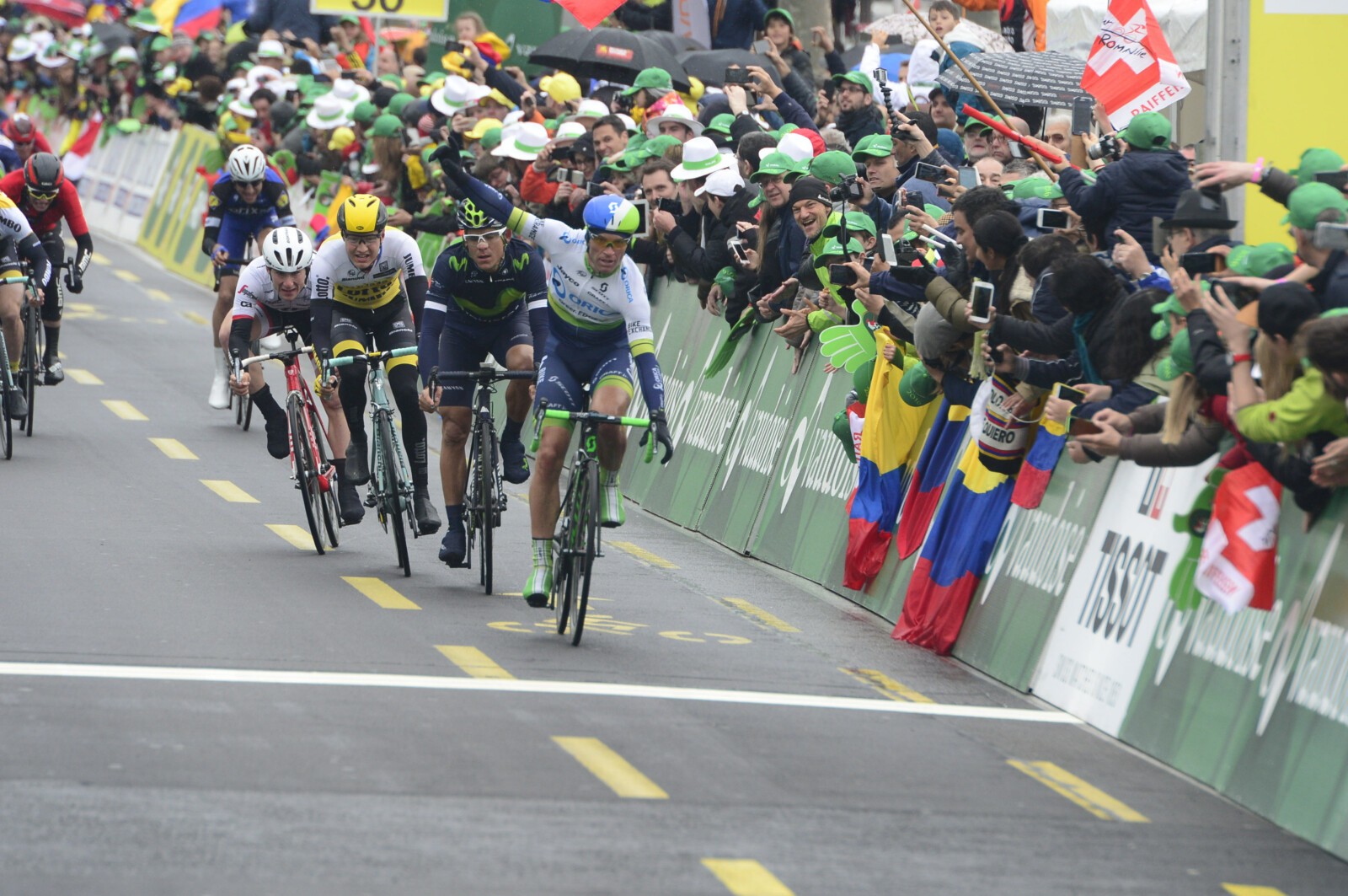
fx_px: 14961
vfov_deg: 3.4
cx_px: 674
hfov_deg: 5.2
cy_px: 448
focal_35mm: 400
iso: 1250
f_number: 9
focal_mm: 400
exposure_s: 1/1000
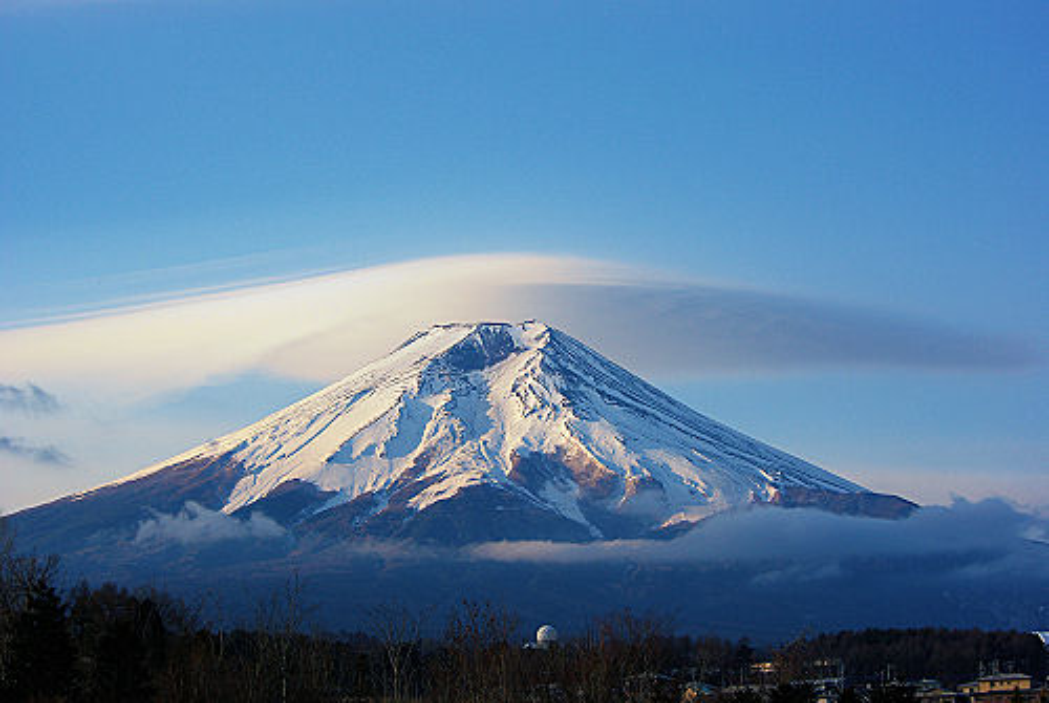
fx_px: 2189
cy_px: 352
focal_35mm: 75
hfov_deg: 27.0
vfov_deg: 18.2
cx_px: 524
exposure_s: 1/250
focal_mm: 50
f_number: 8
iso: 100
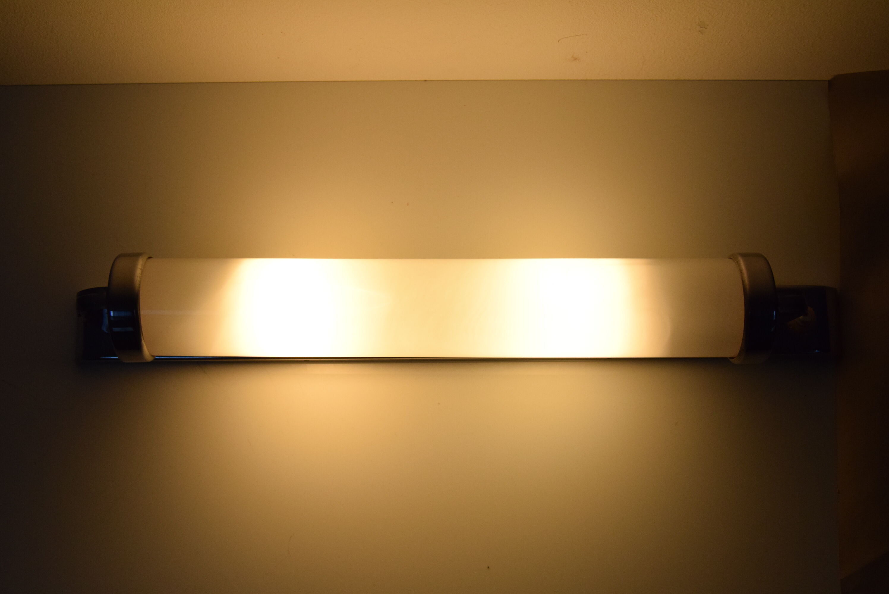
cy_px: 297
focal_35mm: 39
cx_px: 444
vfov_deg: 34.3
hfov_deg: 49.5
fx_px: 964
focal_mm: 26
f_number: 8
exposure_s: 1/250
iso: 1600
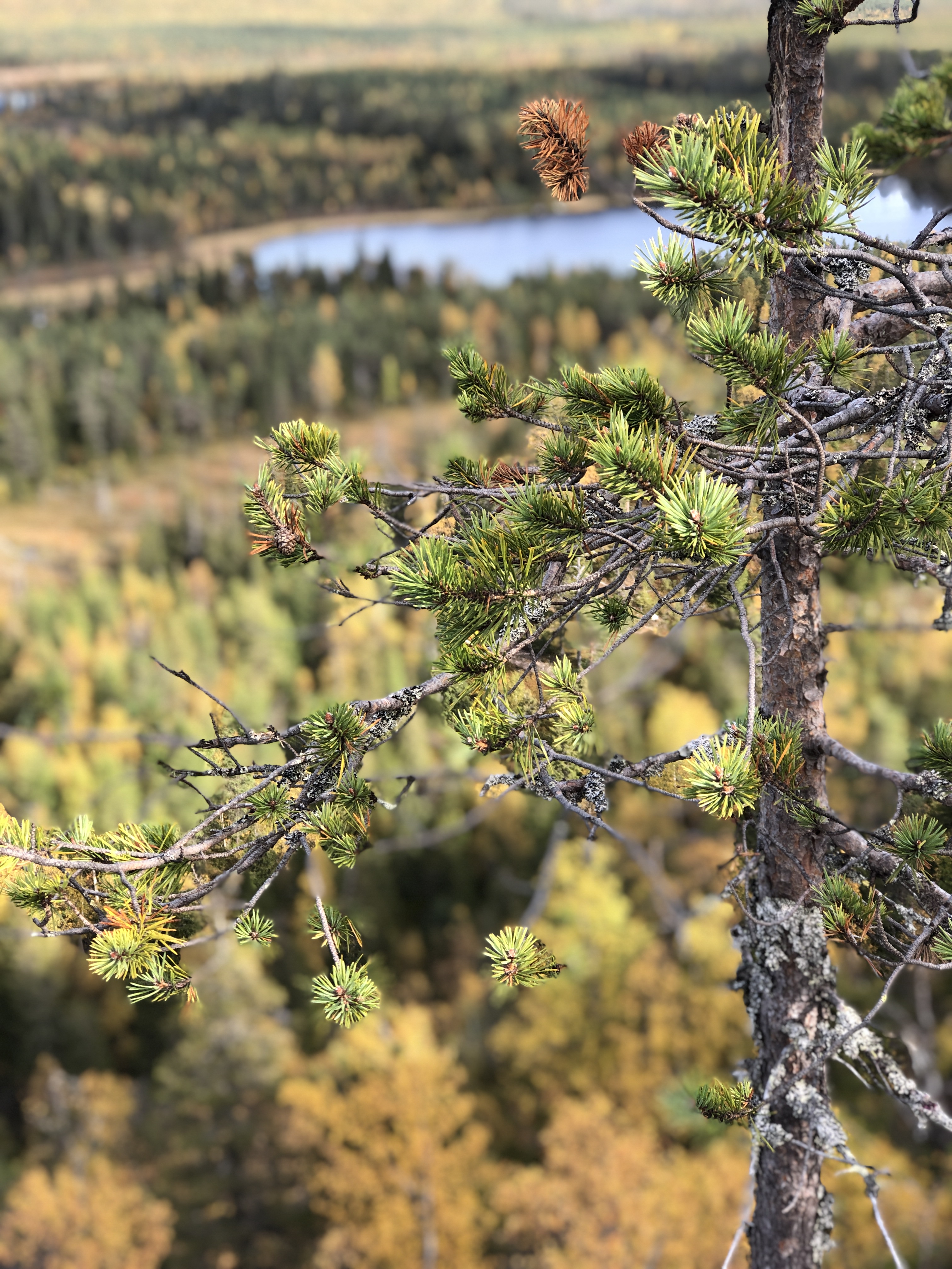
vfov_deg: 33.8
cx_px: 476
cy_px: 634
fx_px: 2090
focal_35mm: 57
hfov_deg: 25.7
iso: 20
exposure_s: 1/120
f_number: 2.8
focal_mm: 6.6
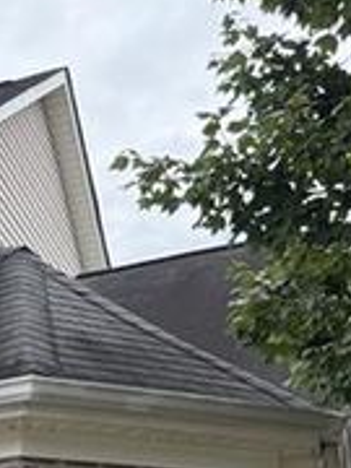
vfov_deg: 19.6
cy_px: 672
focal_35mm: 89
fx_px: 1203
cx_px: -226
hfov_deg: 15.0
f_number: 1.78
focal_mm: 6.76
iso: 100
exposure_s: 1/2801
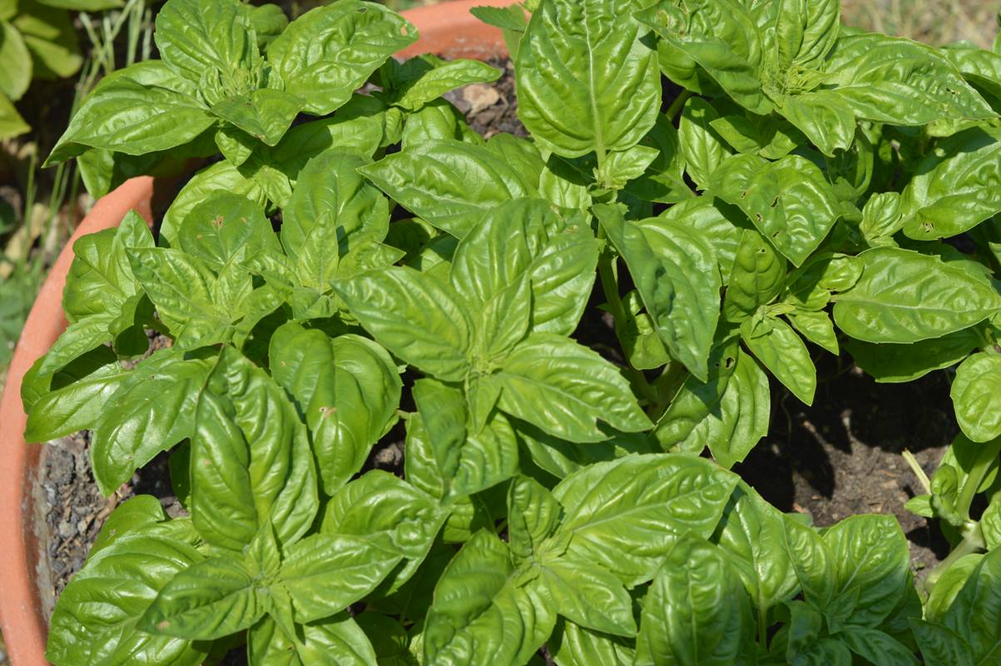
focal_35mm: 75
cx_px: 500
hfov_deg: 27.0
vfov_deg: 18.2
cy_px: 333
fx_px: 2084
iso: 100
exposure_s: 1/250
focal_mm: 50
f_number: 8
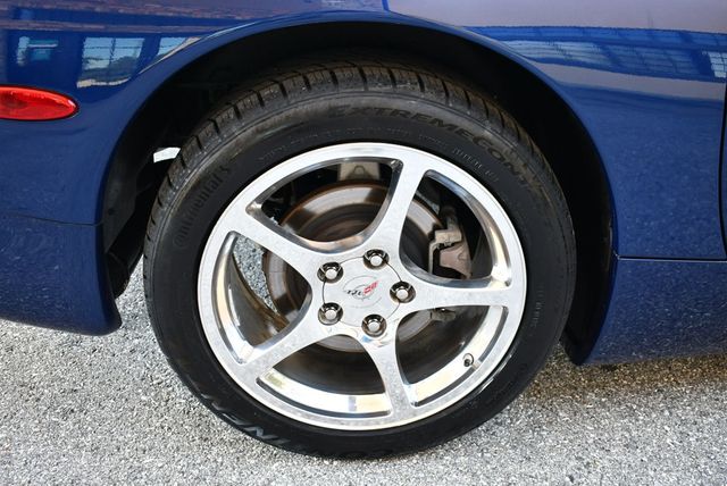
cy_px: 243
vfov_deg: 36.9
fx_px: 728
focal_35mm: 36
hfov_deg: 53.1
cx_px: 364
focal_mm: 18
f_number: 3.5
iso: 800
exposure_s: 1/250
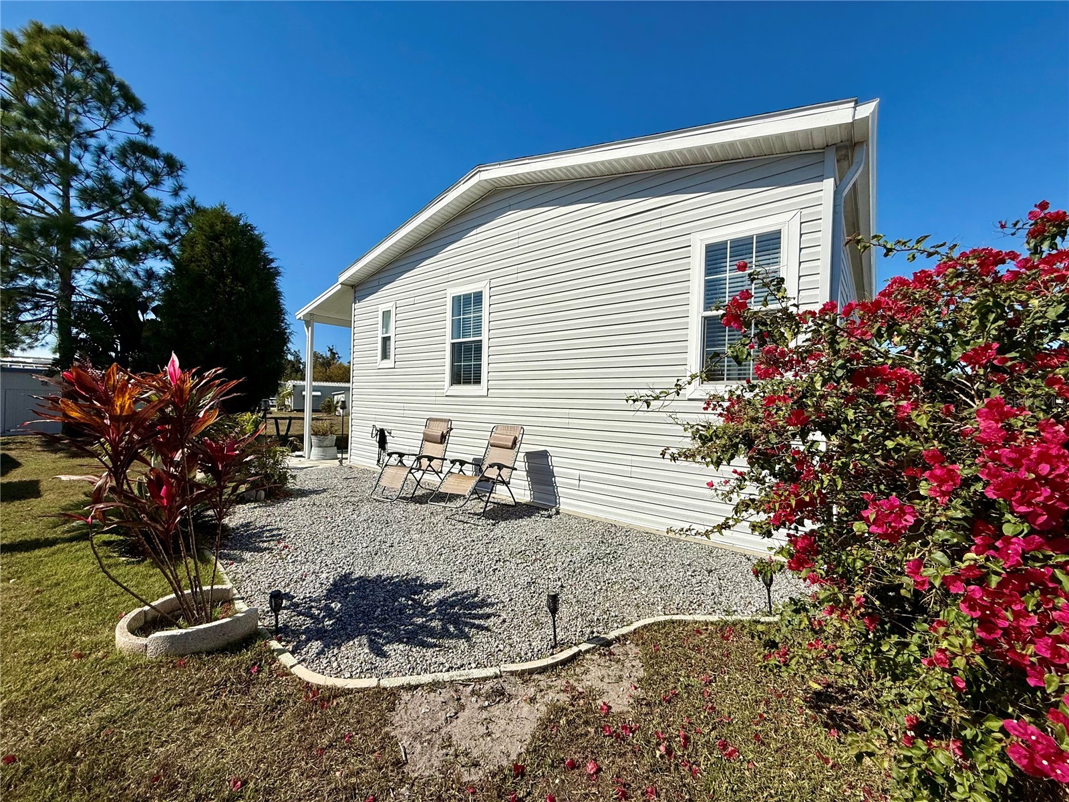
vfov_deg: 85.7
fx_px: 432
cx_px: 534
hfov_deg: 102.1
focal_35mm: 14
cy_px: 401
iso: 50
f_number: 2.2
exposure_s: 1/6173
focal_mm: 2.22
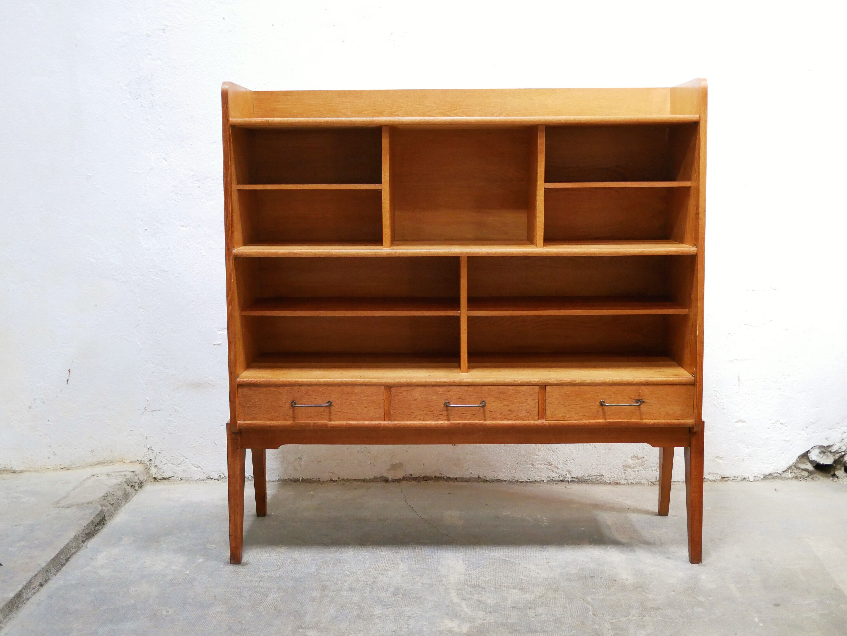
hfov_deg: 46.8
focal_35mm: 40
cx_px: 424
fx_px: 979
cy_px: 318
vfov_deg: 36.0
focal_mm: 20
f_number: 1.7
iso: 1600
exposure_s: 1/60
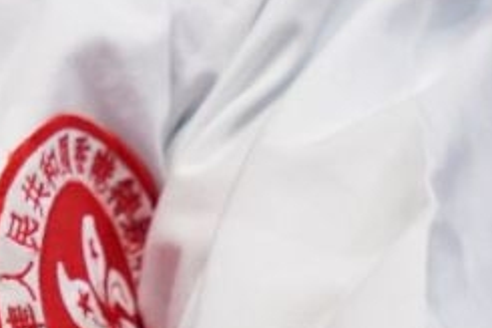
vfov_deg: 0.5
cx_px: -572
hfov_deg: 0.7
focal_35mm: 2937
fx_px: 40111
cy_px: -463
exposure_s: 1/500
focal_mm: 400
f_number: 2.8
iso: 2500
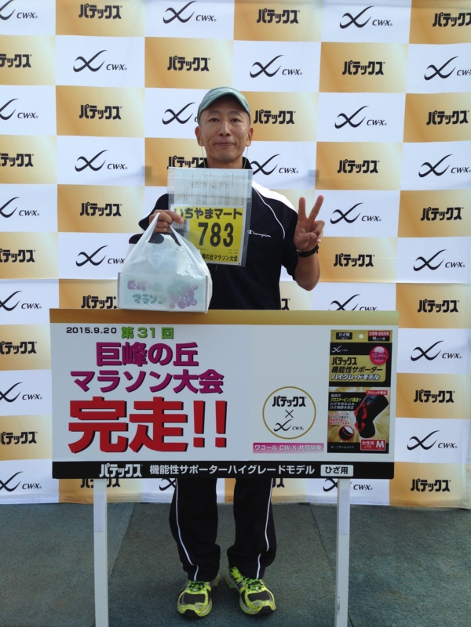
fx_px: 599
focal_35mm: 33
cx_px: 236
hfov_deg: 42.9
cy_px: 314
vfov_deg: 55.4
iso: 50
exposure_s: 1/516
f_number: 2.4
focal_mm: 4.12
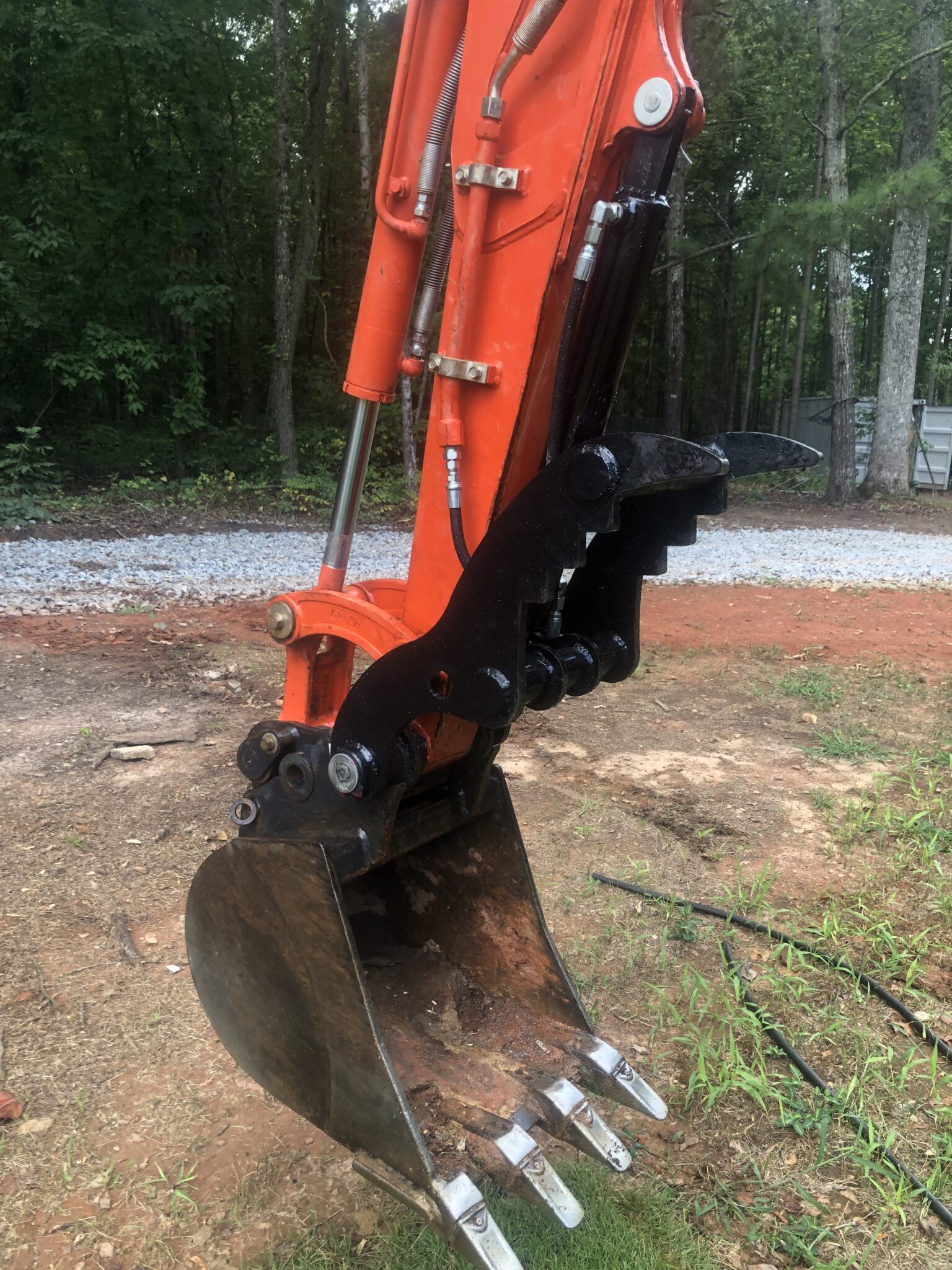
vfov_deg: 63.4
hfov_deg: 49.7
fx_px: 1027
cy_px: 635
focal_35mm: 28
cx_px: 476
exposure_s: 1/120
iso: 50
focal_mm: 3.99
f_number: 1.8
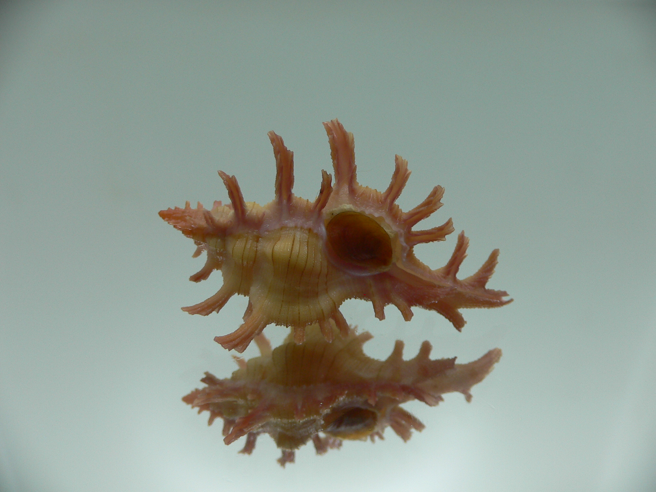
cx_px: 328
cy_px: 246
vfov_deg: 40.7
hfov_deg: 52.6
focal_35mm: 35
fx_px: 663
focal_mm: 4.6
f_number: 2.8
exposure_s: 1/100
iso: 80
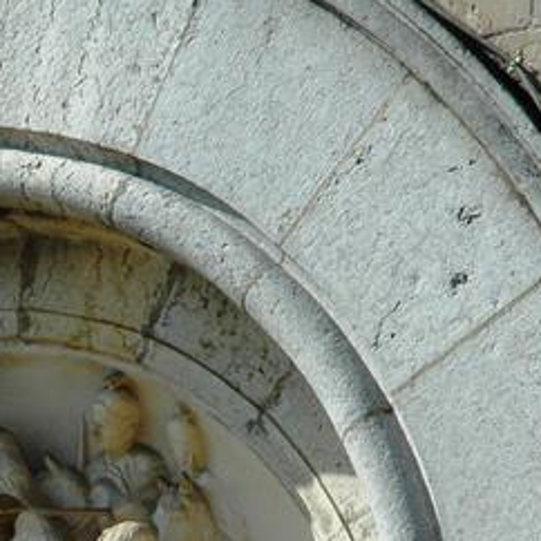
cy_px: 505
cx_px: -34
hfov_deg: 5.2
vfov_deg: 5.3
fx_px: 5888
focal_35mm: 333
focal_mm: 70
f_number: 10
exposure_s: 1/400
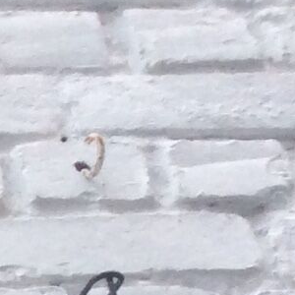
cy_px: 853
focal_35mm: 244
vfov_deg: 6.6
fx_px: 2353
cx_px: -898
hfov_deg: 6.0
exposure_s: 1/33
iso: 32
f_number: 2.4
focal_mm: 3.3
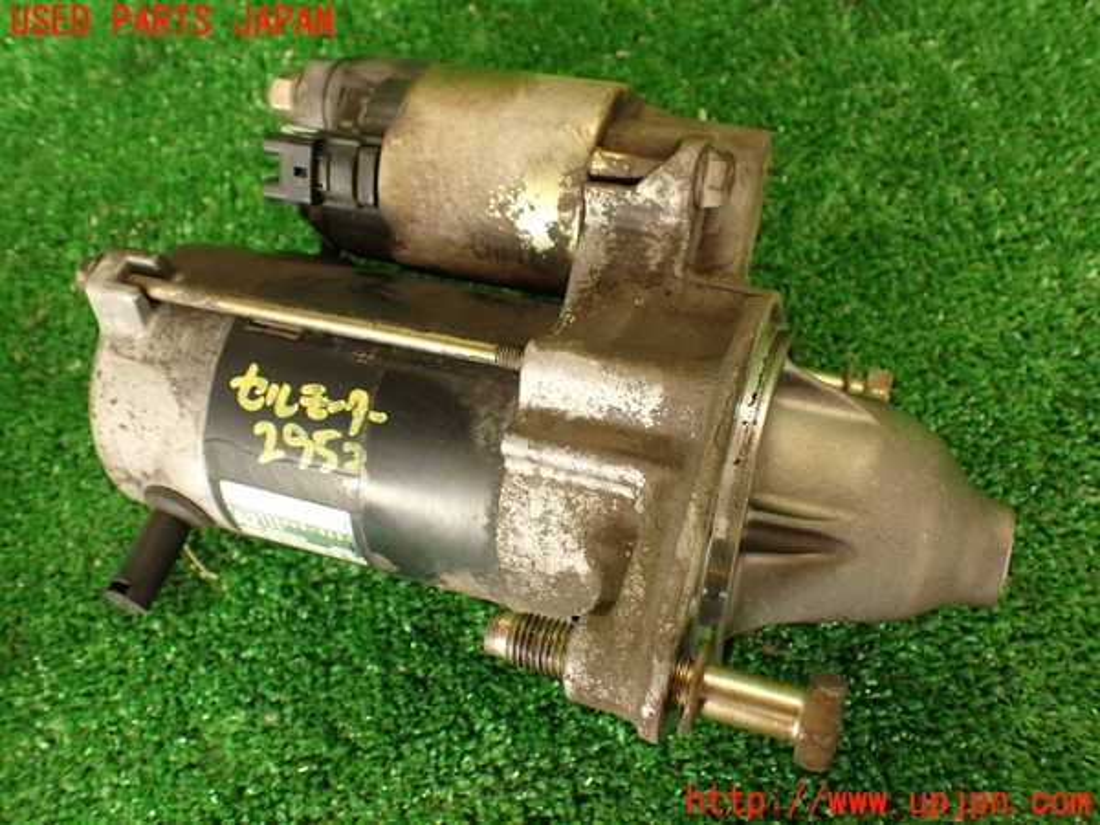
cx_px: 550
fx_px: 1017
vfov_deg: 44.2
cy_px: 412
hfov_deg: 56.8
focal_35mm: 32
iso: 200
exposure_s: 1/50
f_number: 2.4
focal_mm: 5.79
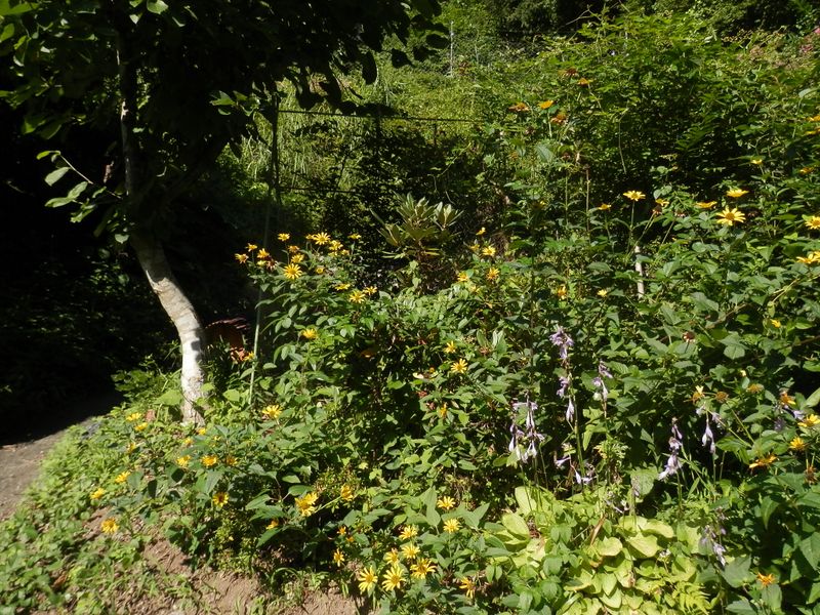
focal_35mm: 25
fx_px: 592
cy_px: 308
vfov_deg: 54.9
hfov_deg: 69.4
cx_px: 410
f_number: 3
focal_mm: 4.5
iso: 80
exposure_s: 1/640
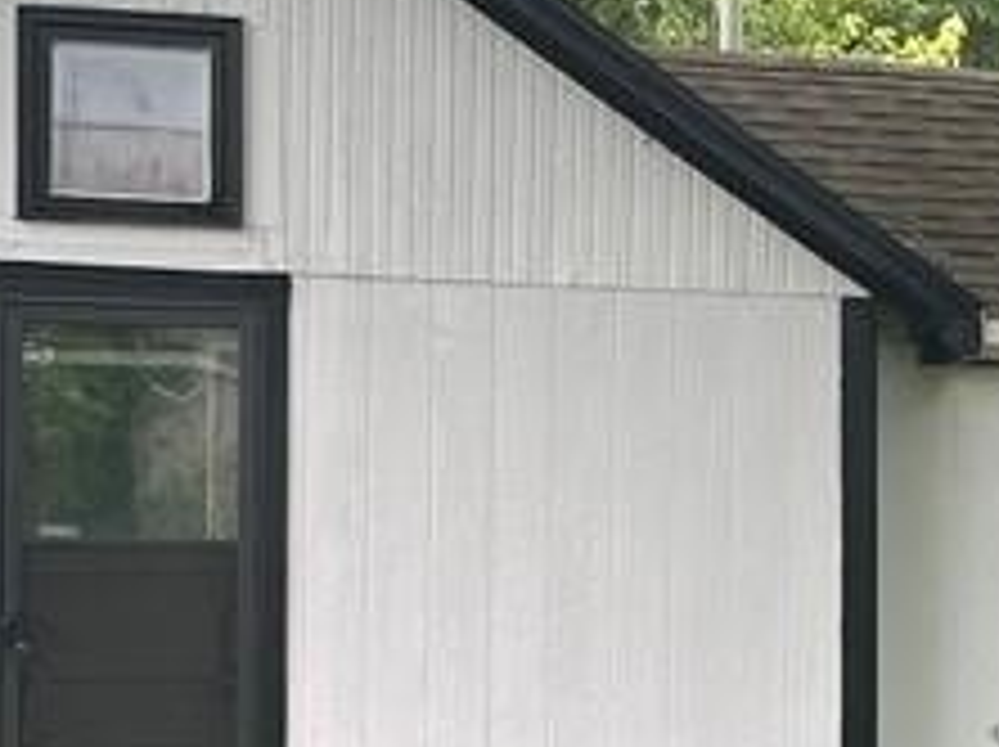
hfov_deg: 16.2
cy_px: 648
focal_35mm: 120
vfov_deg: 12.2
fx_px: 3459
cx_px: 922
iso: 32
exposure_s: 1/278
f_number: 1.6
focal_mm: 5.1
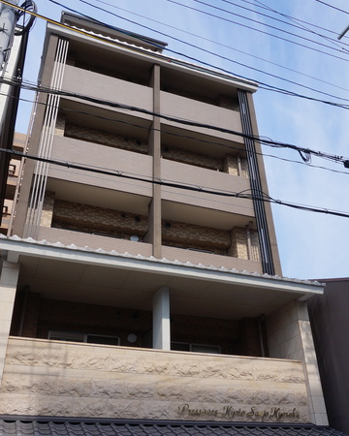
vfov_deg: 51.5
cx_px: 172
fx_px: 452
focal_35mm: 35
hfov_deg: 42.2
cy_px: 219
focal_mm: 16
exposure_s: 1/100
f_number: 16
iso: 200
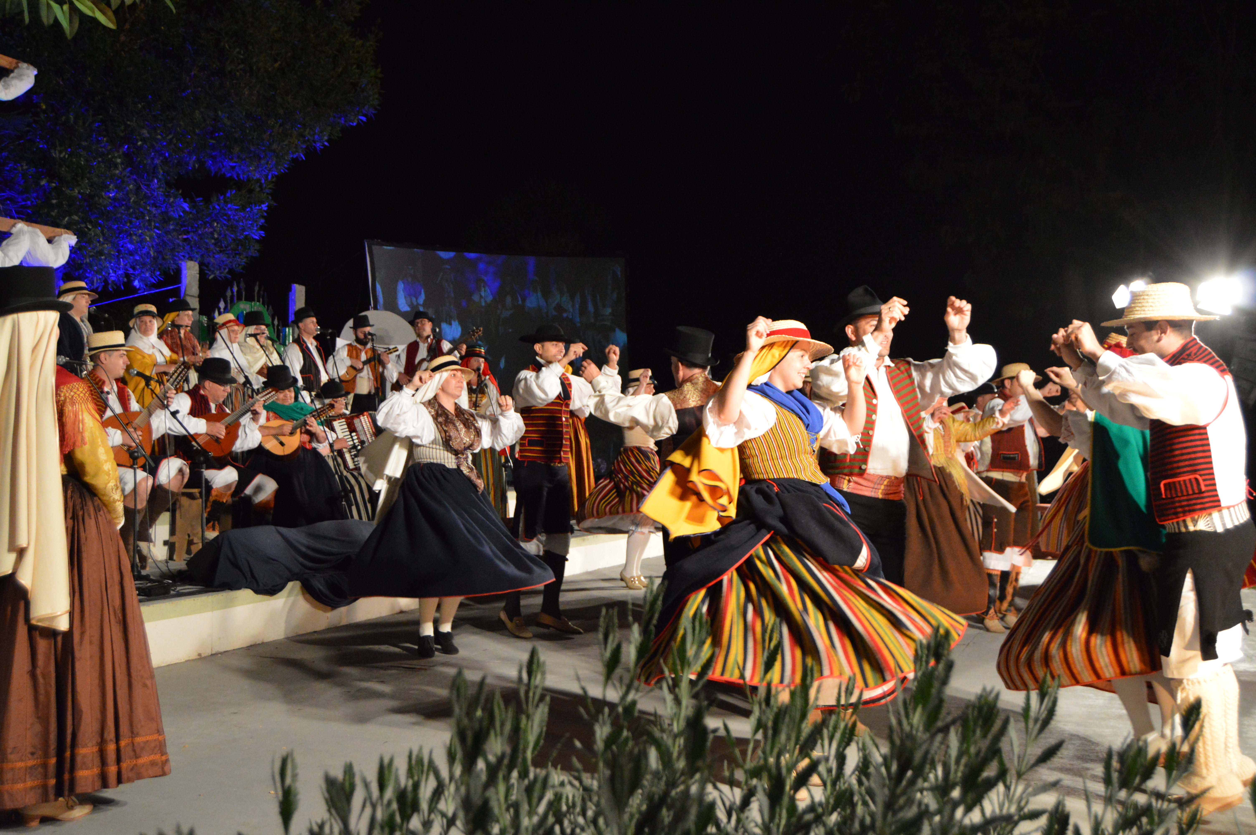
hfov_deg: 49.6
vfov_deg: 34.1
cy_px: 418
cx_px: 628
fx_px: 1359
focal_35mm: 39
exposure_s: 1/200
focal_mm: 26
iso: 3200
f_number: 4
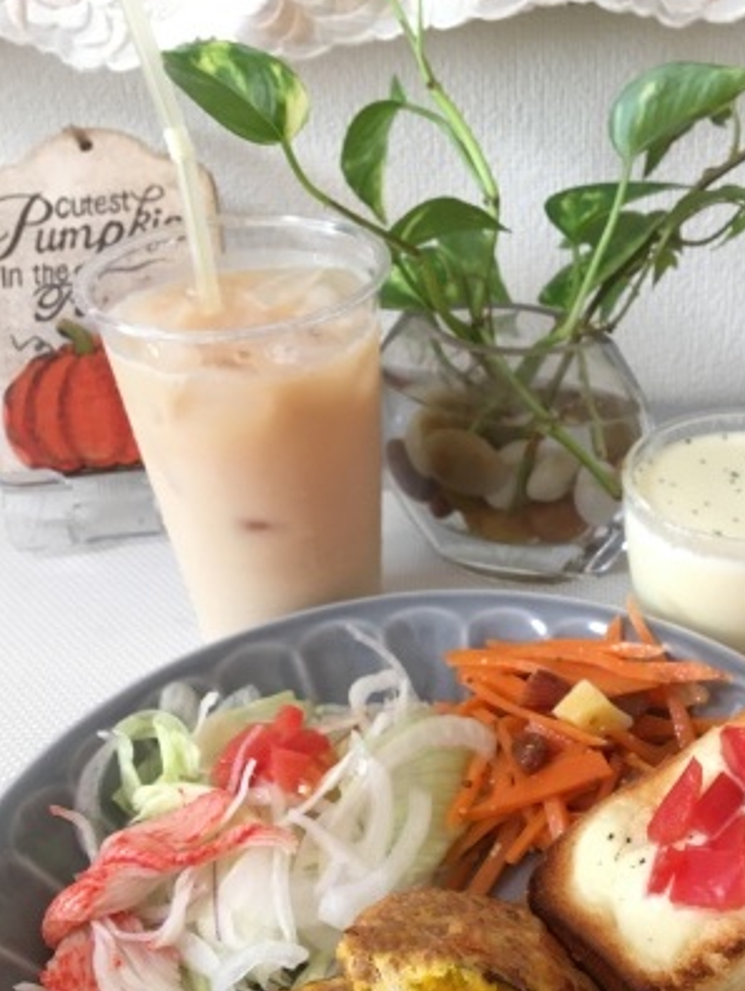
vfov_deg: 42.5
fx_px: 1261
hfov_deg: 32.6
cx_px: 509
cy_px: 635
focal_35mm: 44
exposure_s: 1/30
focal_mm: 4.15
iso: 80
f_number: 2.2
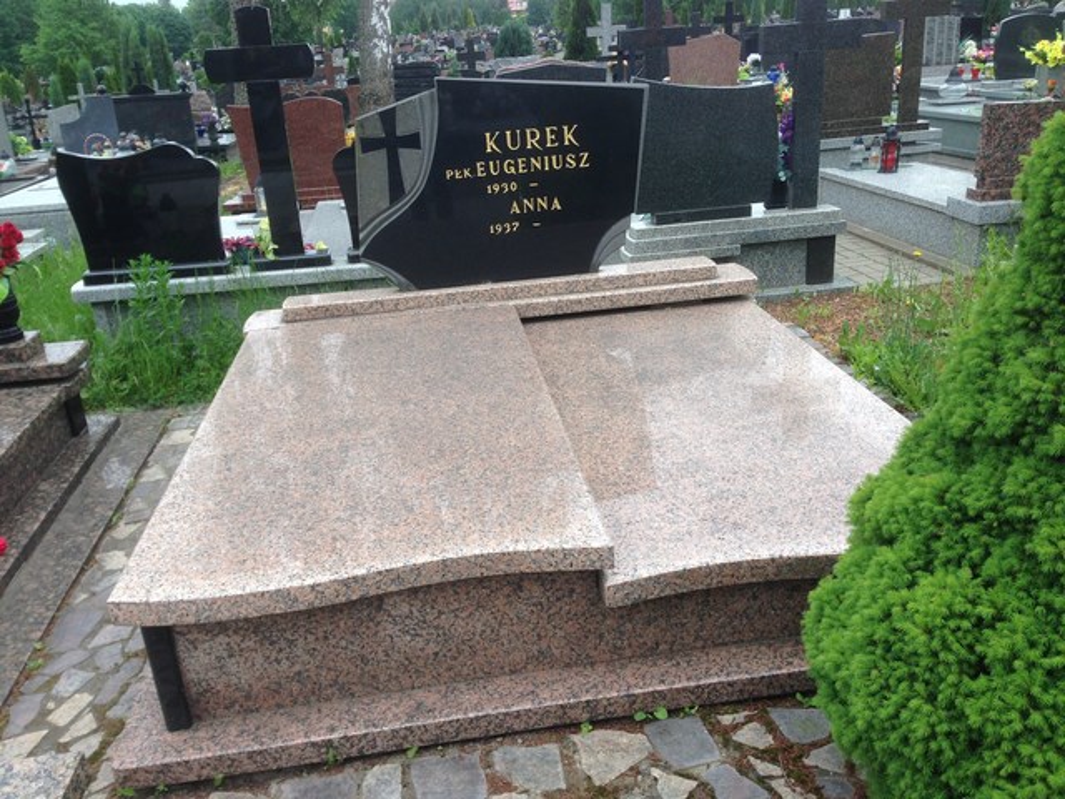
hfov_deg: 55.4
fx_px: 1015
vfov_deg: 42.9
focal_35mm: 33
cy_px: 400
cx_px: 532
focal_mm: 4.12
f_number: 2.4
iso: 50
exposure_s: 1/577
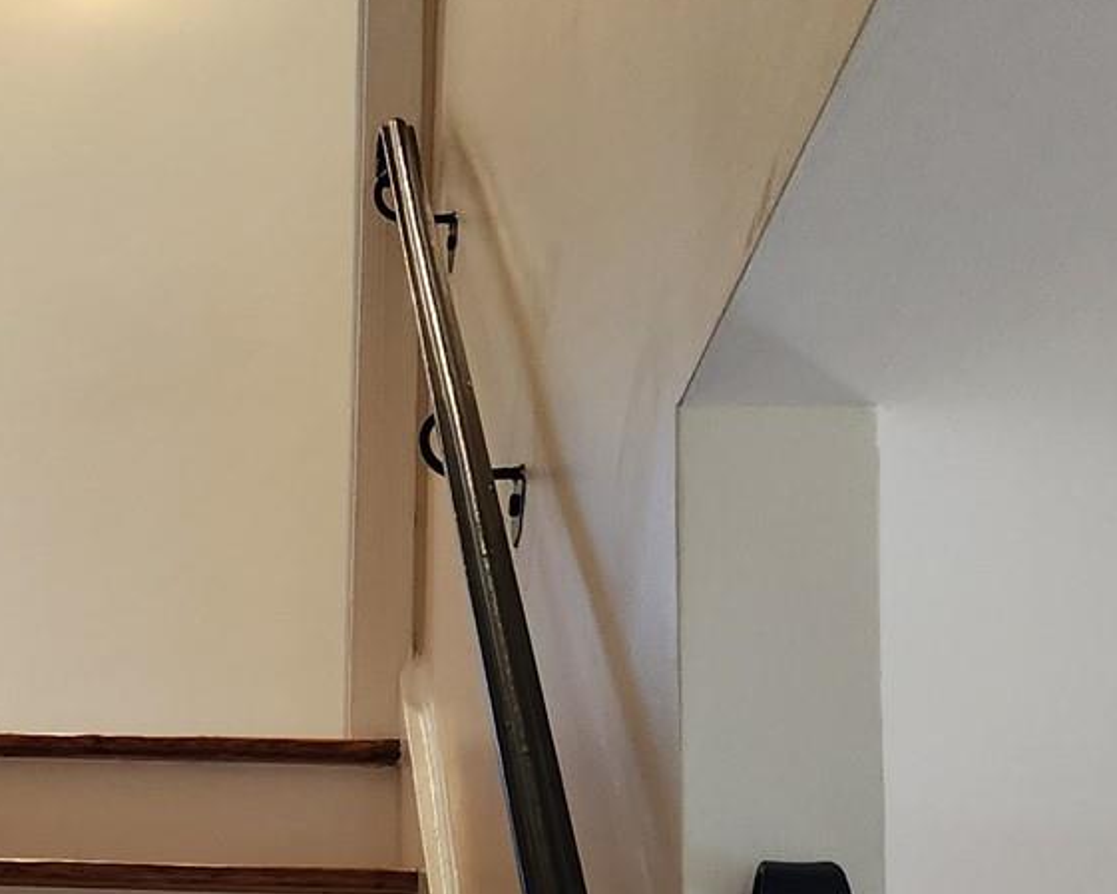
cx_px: -171
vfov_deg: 18.1
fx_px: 2711
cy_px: 974
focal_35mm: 82
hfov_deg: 21.8
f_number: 1.8
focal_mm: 5.4
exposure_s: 1/120
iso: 200
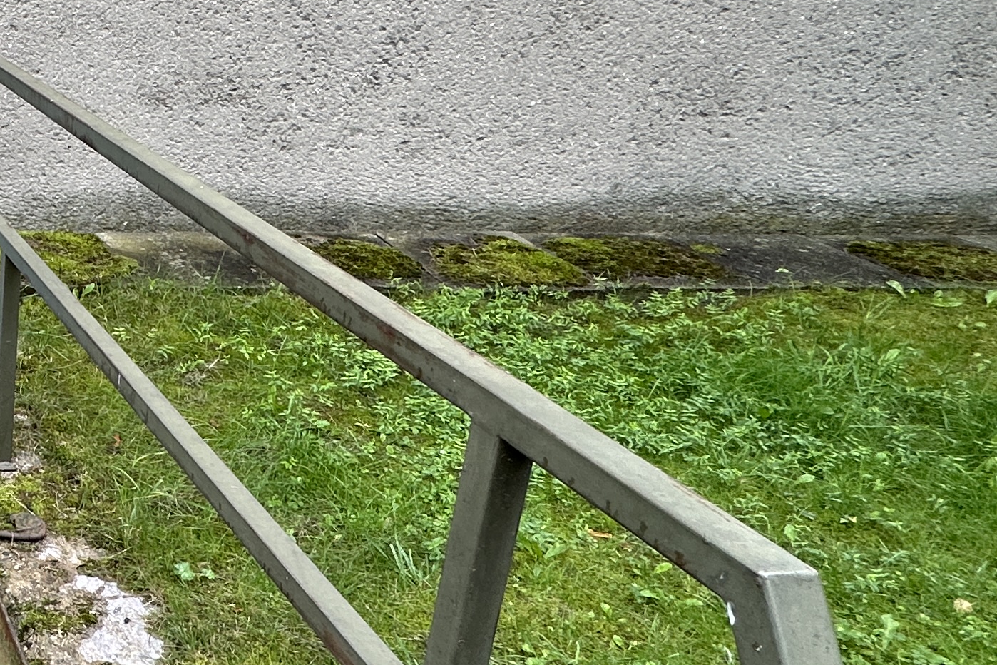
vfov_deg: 31.8
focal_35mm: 42
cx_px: -365
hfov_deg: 32.1
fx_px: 1163
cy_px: 258
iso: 64
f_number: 2.2
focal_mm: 2.22
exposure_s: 1/99
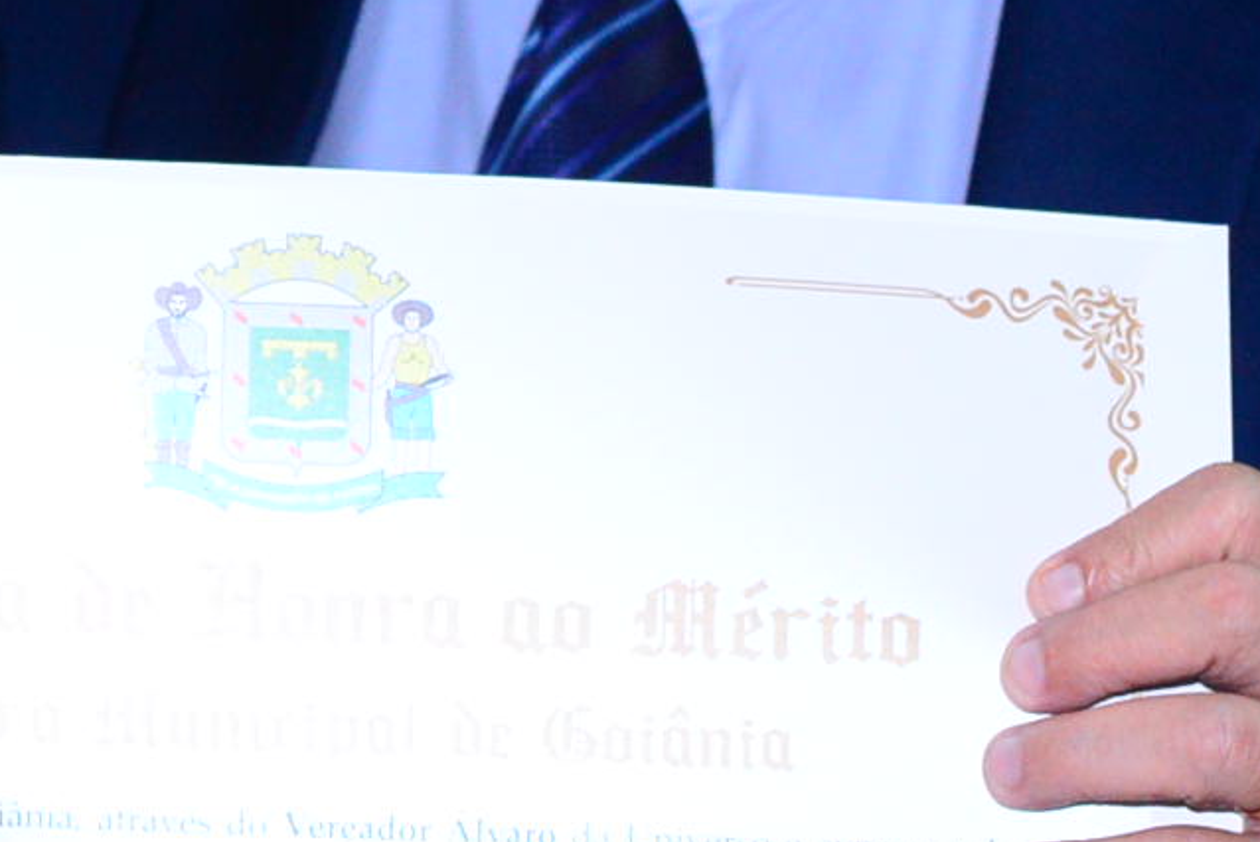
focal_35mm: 330
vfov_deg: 4.2
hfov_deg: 6.2
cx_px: 81
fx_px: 11555
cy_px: -8
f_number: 4.5
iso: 2500
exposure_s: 1/125
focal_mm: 70
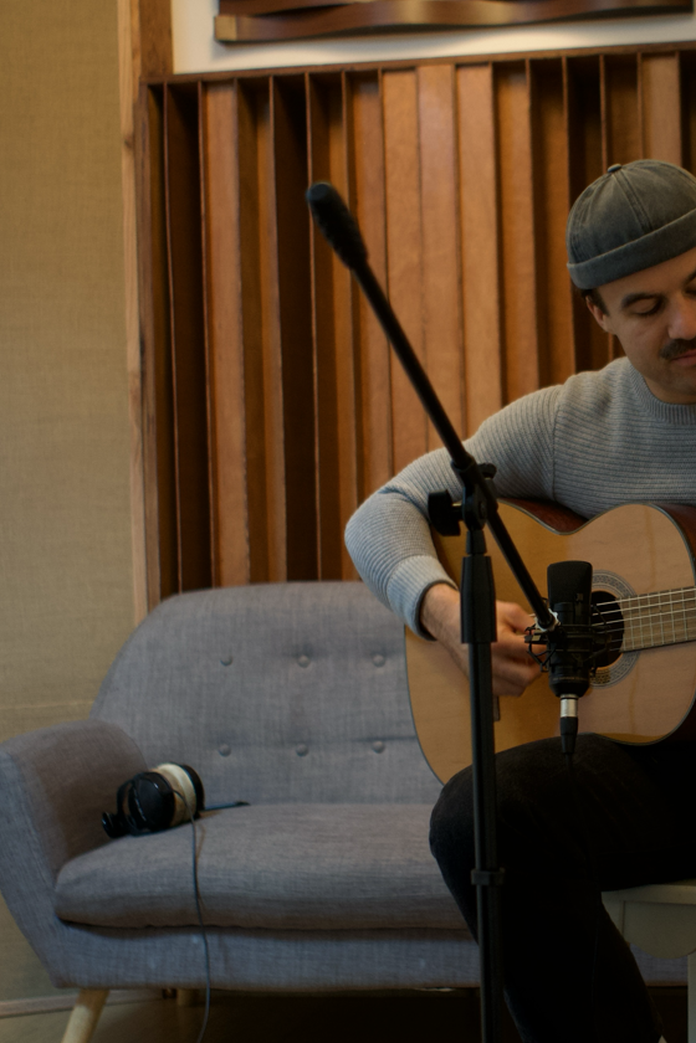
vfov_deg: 31.4
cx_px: 644
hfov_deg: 20.7
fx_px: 1856
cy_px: 521
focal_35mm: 64
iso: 800
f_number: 2
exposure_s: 1/50
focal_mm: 28
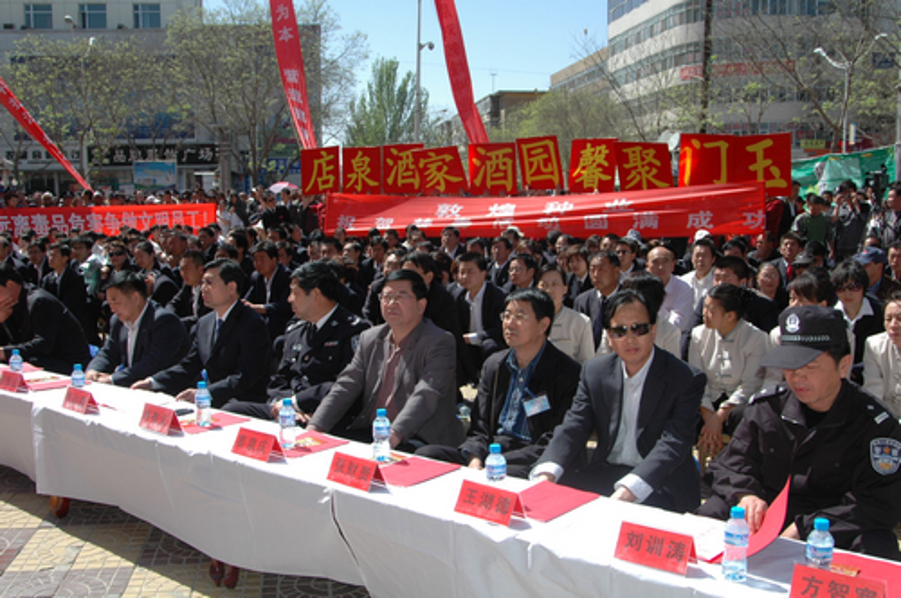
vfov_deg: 36.8
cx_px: 450
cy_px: 299
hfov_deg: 53.2
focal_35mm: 36
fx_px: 900
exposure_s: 1/500
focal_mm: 24
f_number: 6.3
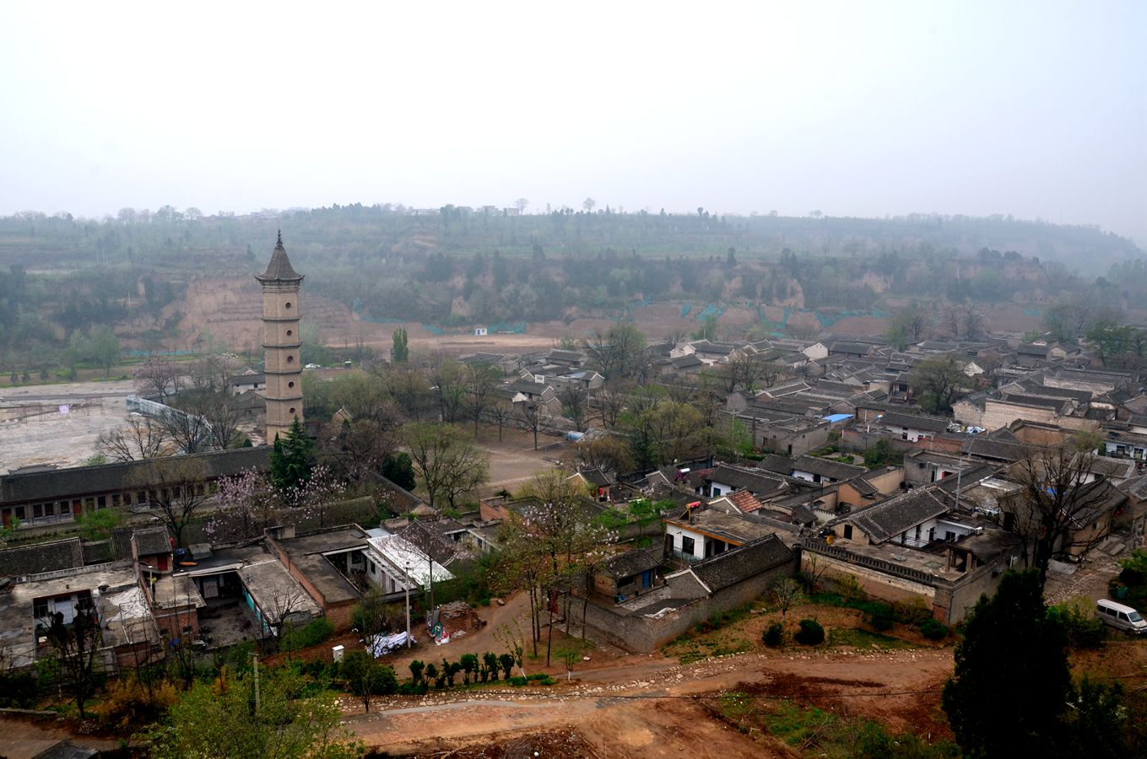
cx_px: 574
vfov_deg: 47.7
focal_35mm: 27
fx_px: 858
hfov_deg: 67.5
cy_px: 380
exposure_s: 1/60
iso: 200
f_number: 10
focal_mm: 18
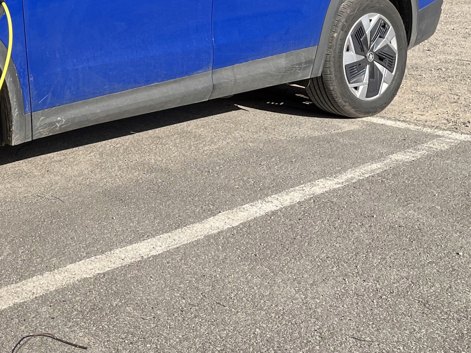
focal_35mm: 63
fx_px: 857
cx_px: 68
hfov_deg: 29.7
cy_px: 12
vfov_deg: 22.5
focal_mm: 5.1
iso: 50
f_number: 1.6
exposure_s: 1/2358
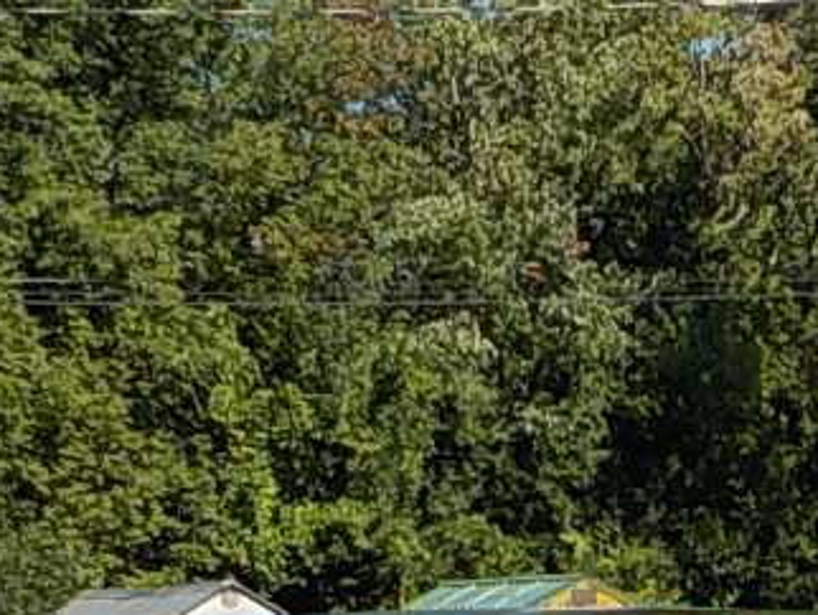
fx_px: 3524
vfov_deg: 9.2
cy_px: 1342
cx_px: 1125
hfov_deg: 12.7
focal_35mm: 149
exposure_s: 1/1250
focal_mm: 4.1
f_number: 3.3
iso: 125
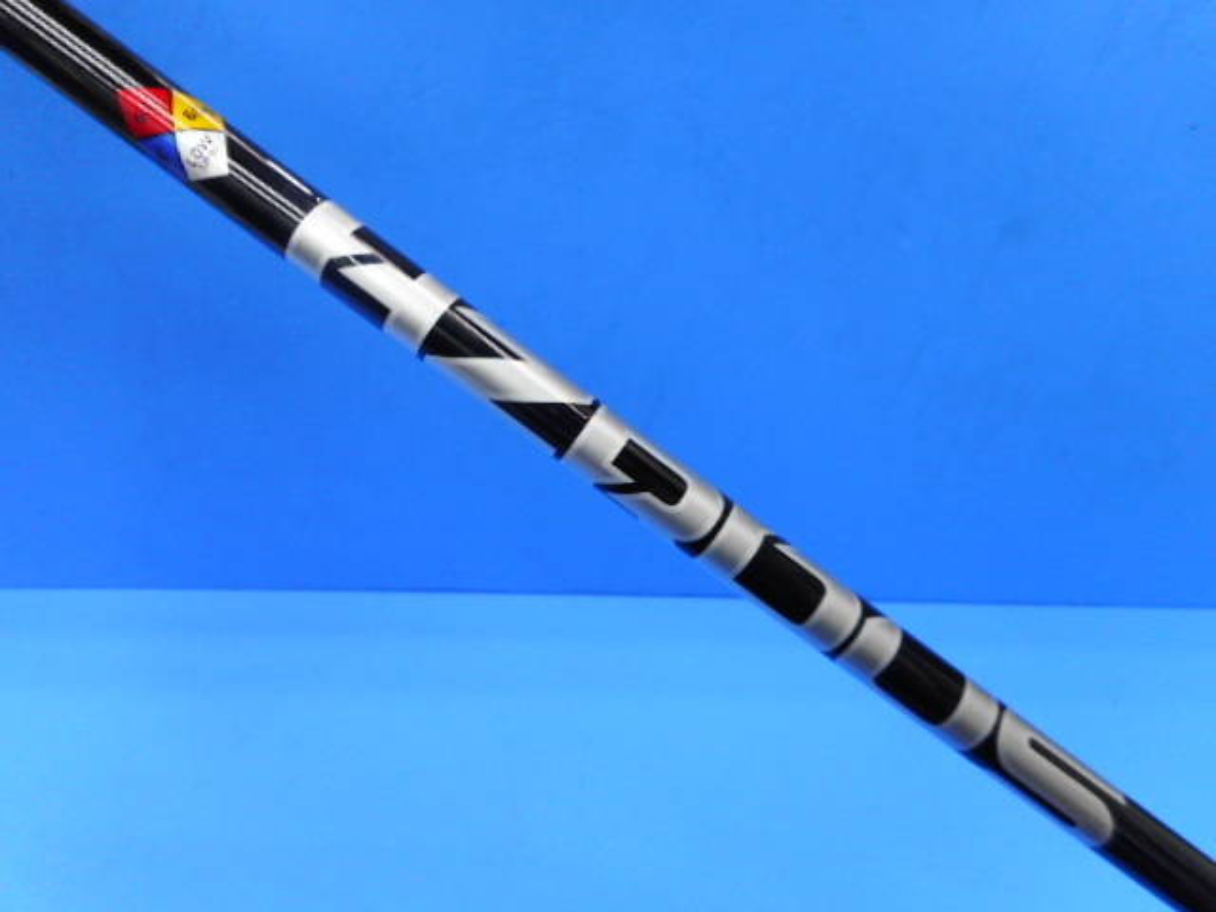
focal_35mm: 25
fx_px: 878
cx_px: 608
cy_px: 456
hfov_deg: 69.4
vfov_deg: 54.9
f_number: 3.7
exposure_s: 1/30
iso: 125
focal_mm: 4.5
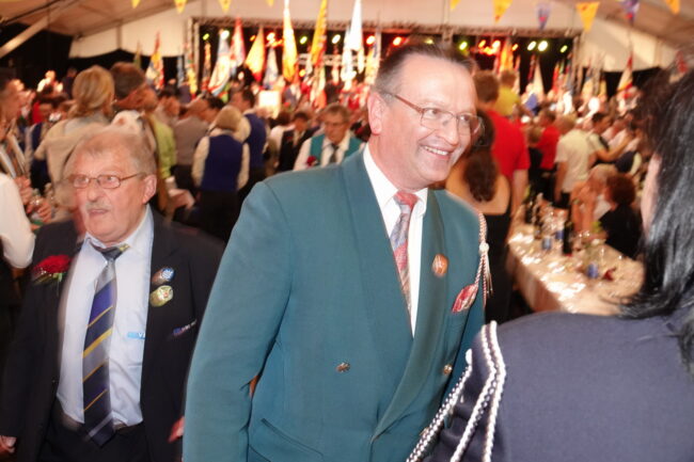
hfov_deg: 48.5
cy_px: 231
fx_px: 771
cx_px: 347
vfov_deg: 33.4
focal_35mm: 40
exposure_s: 1/40
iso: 1250
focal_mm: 14.65
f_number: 3.2
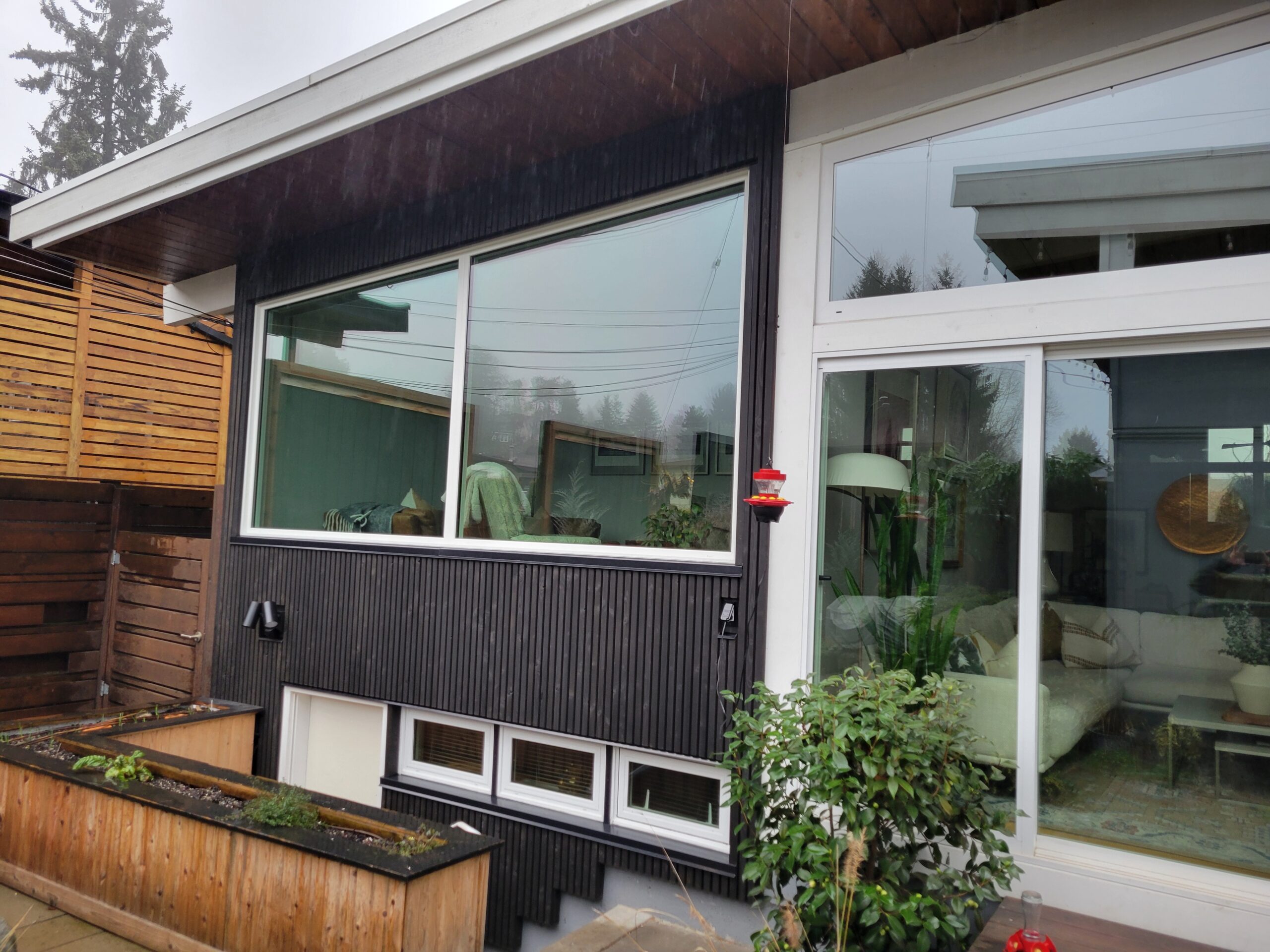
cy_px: 476
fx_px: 954
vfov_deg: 53.1
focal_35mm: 26
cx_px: 635
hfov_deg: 67.3
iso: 125
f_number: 1.8
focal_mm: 5.4
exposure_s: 1/120
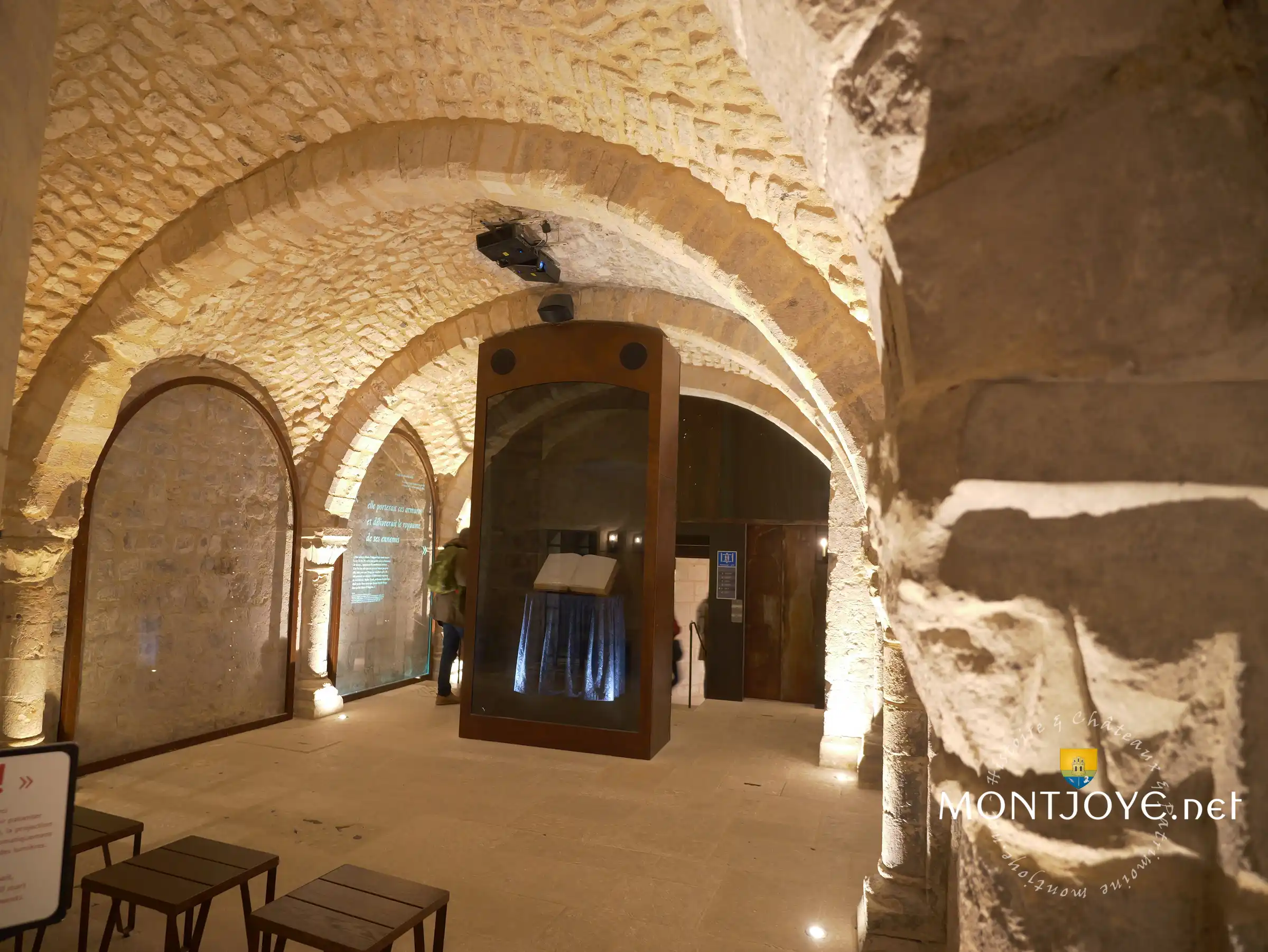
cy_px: 476
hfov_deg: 81.7
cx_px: 634
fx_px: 733
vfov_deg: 66.0
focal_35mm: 20
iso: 800
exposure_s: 1/10
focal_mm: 10
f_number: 1.8
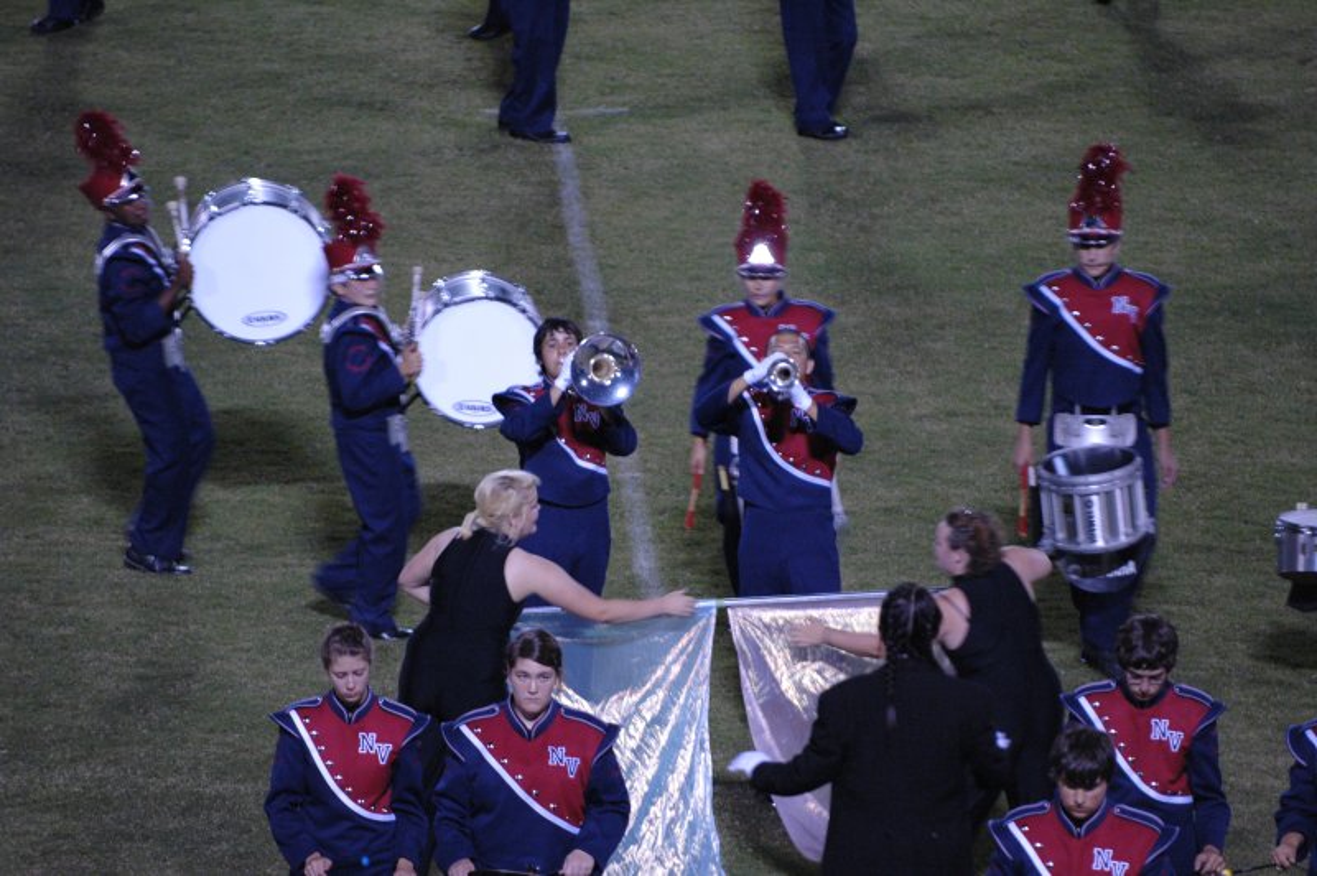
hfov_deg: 6.9
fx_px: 10966
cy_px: 438
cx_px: 658
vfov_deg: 4.6
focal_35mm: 300
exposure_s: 1/60
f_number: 2.8
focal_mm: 200
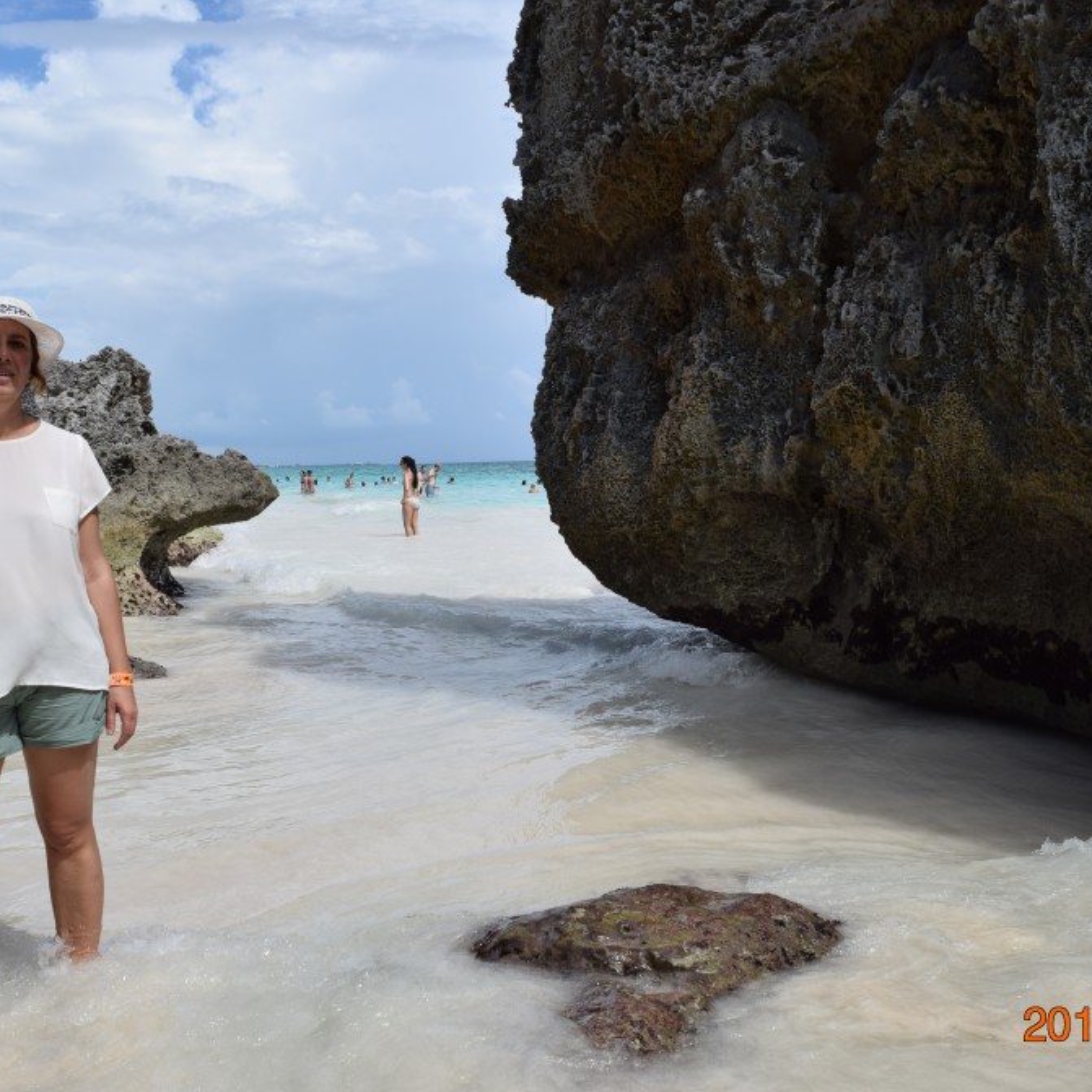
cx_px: 586
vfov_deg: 47.2
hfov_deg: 47.2
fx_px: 1249
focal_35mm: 35
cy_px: 553
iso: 200
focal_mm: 18
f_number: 8
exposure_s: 1/640
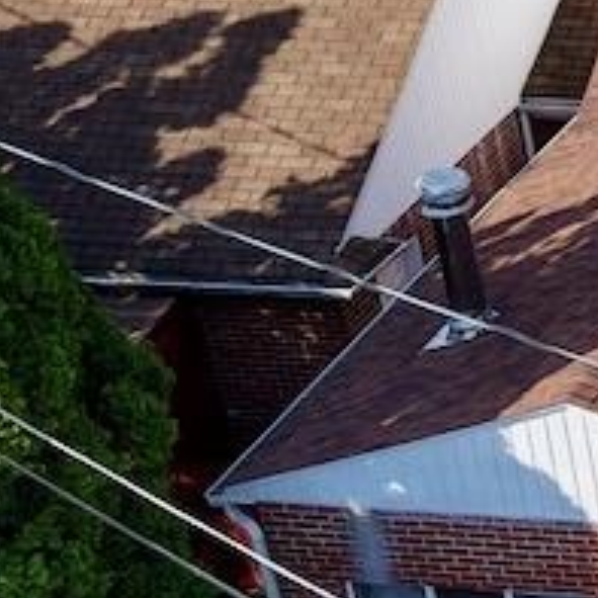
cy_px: 319
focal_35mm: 138
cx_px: 1490
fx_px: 2697
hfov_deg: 10.6
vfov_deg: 12.7
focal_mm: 8.67
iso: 170
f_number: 1.8
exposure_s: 1/2500
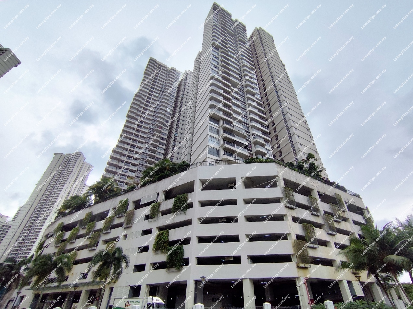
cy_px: 154
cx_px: 206
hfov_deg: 94.5
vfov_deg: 78.1
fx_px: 191
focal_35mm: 16
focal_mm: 1.65
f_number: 2.2
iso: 50
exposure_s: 1/1854
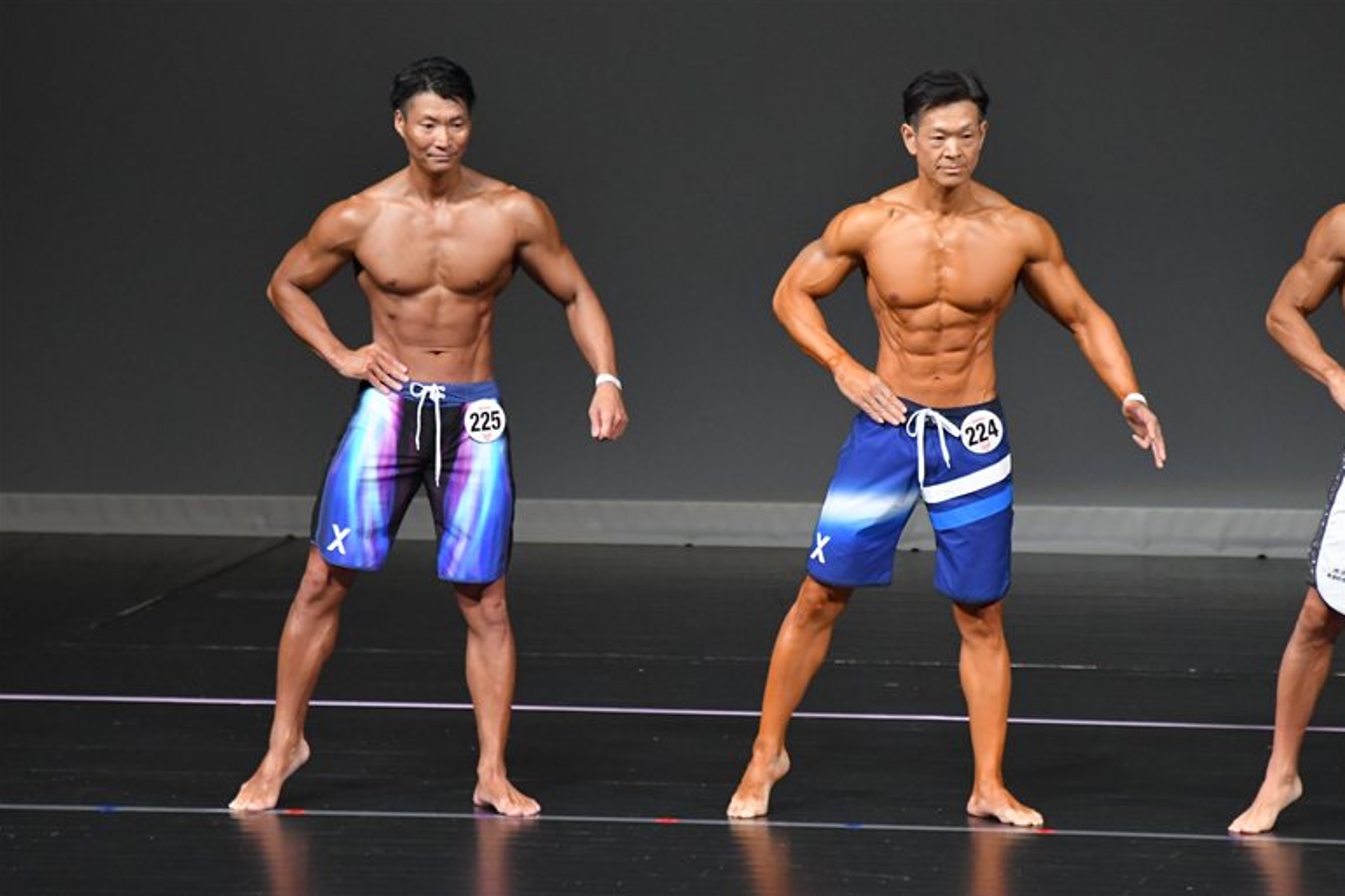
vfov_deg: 4.3
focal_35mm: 317
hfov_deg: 6.5
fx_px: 11840
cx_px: 673
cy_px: 449
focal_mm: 210
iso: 4000
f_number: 5.6
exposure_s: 1/400
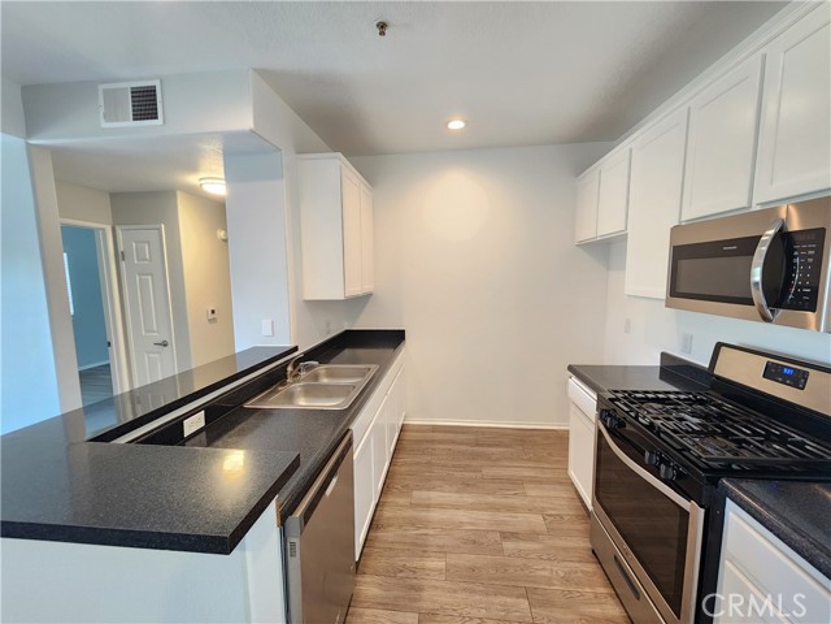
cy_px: 312
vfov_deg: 89.9
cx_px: 416
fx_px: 312
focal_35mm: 13
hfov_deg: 106.2
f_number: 2.2
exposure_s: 1/40
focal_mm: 2.2
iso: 320
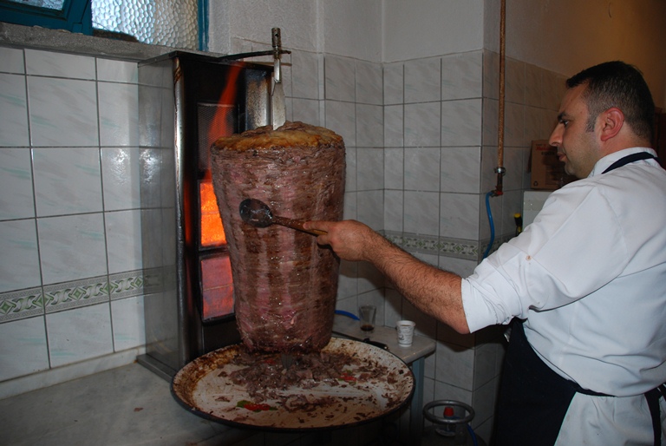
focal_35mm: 27
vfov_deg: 48.0
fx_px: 500
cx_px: 333
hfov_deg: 67.3
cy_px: 223
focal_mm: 18
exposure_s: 1/60
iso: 200
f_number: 3.5
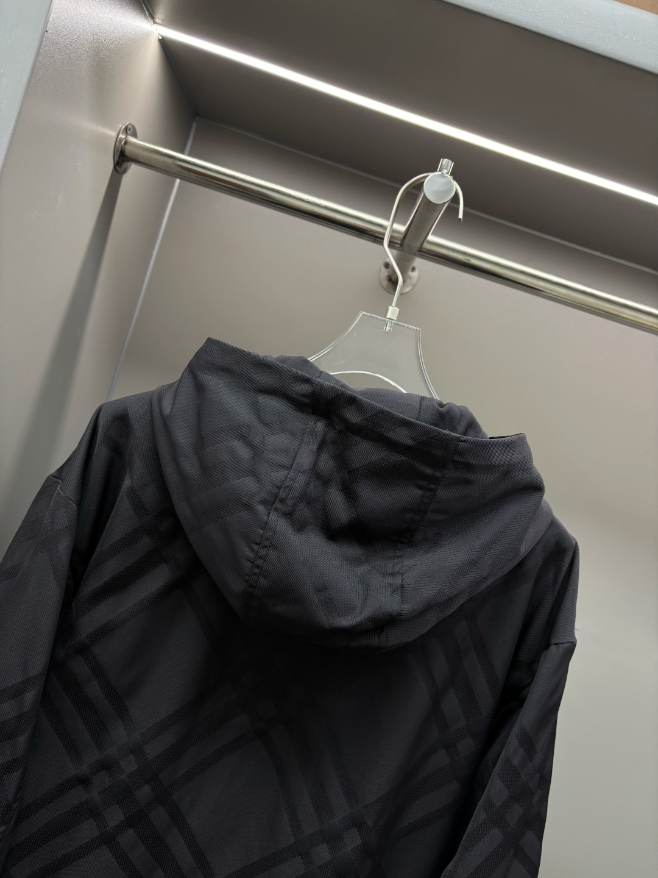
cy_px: 439
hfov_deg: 53.1
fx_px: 659
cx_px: 329
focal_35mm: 26
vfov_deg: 67.3
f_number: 1.6
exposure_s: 1/122
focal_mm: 5.96
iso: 64
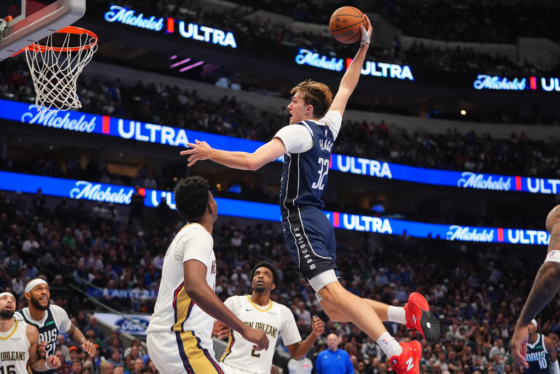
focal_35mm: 70
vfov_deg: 19.5
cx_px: 280
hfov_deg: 28.8
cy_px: 187
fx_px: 1089
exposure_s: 1/2000
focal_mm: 70
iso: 4000
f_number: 2.8
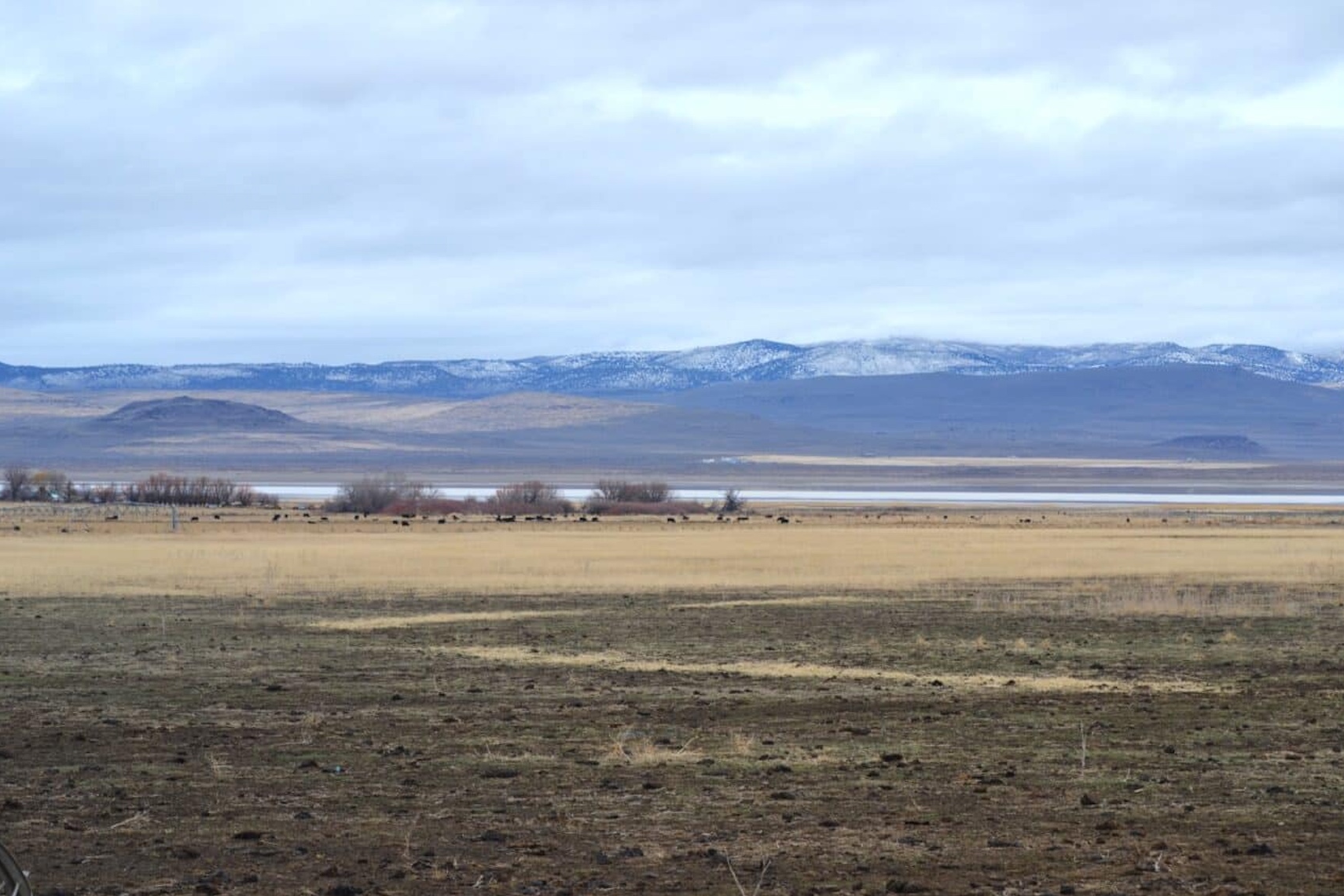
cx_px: 676
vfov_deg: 13.9
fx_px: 3677
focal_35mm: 99
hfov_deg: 20.7
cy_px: 450
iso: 100
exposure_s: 1/160
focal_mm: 65
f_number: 6.3
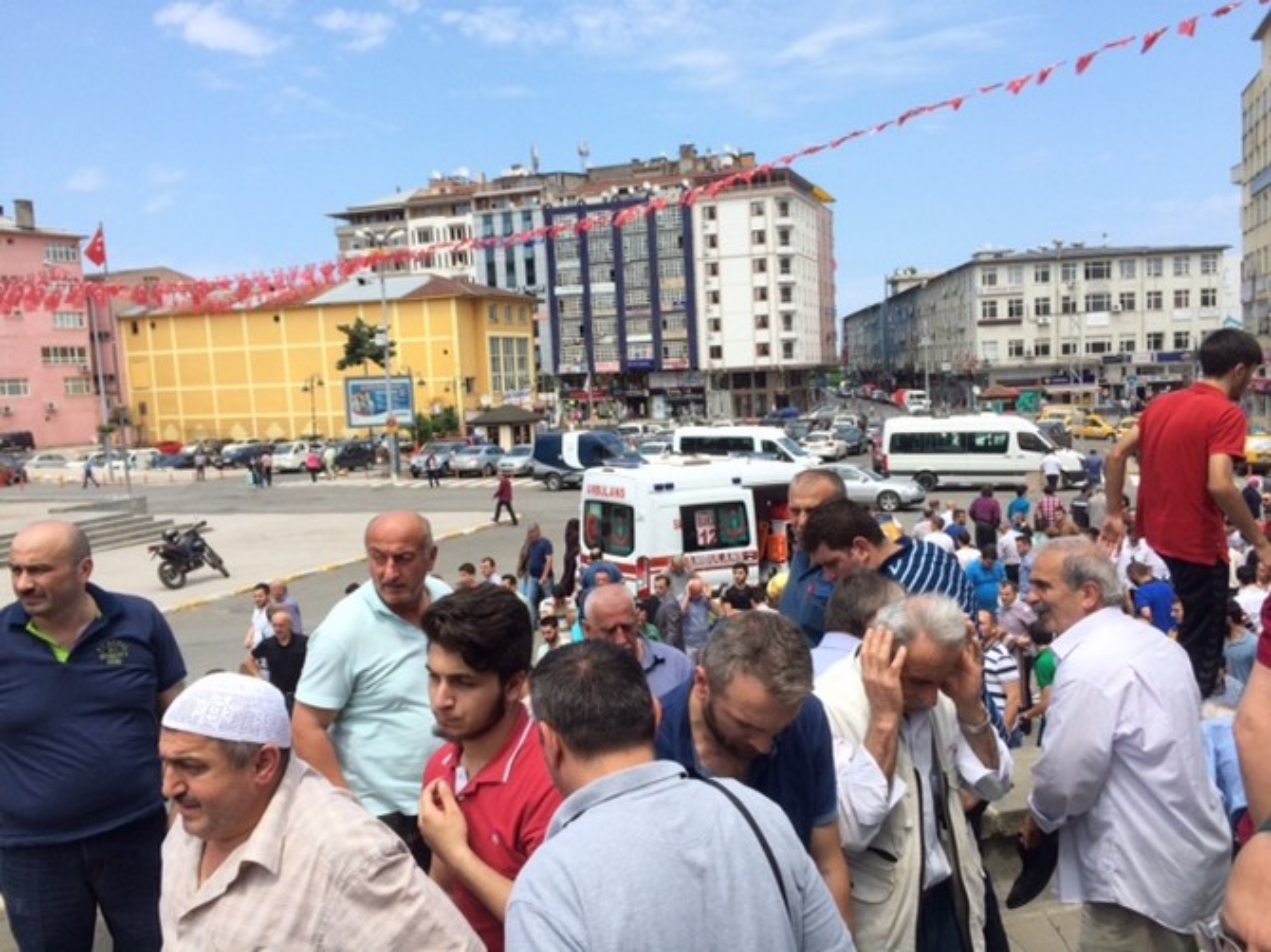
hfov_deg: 61.7
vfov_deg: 48.2
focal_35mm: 29
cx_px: 636
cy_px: 476
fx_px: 1064
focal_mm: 4.15
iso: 32
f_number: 2.2
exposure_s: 1/1520
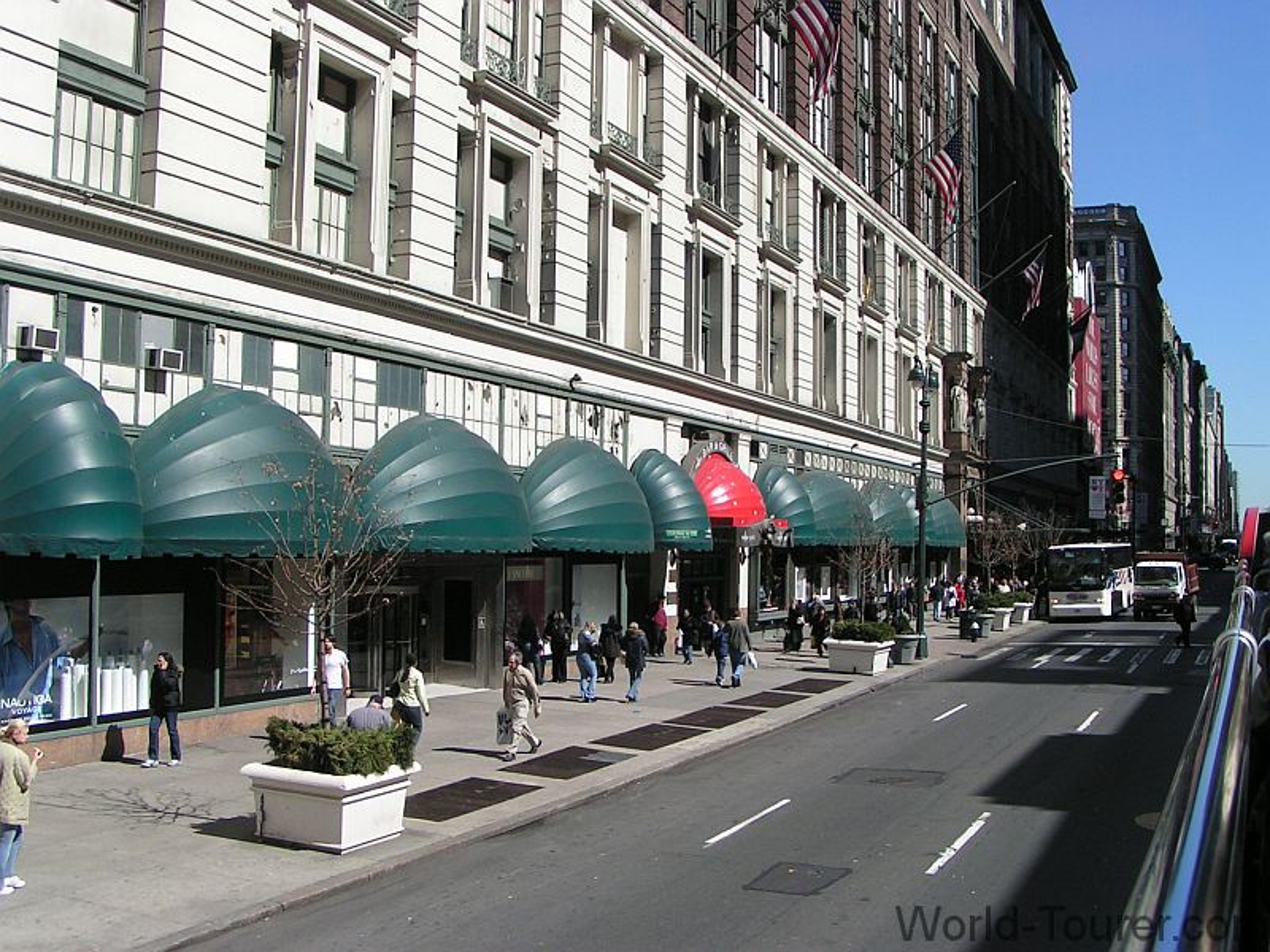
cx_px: 635
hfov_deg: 49.0
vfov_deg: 37.7
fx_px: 1394
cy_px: 476
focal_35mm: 38
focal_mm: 5.8
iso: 50
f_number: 5.6
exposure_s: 1/500
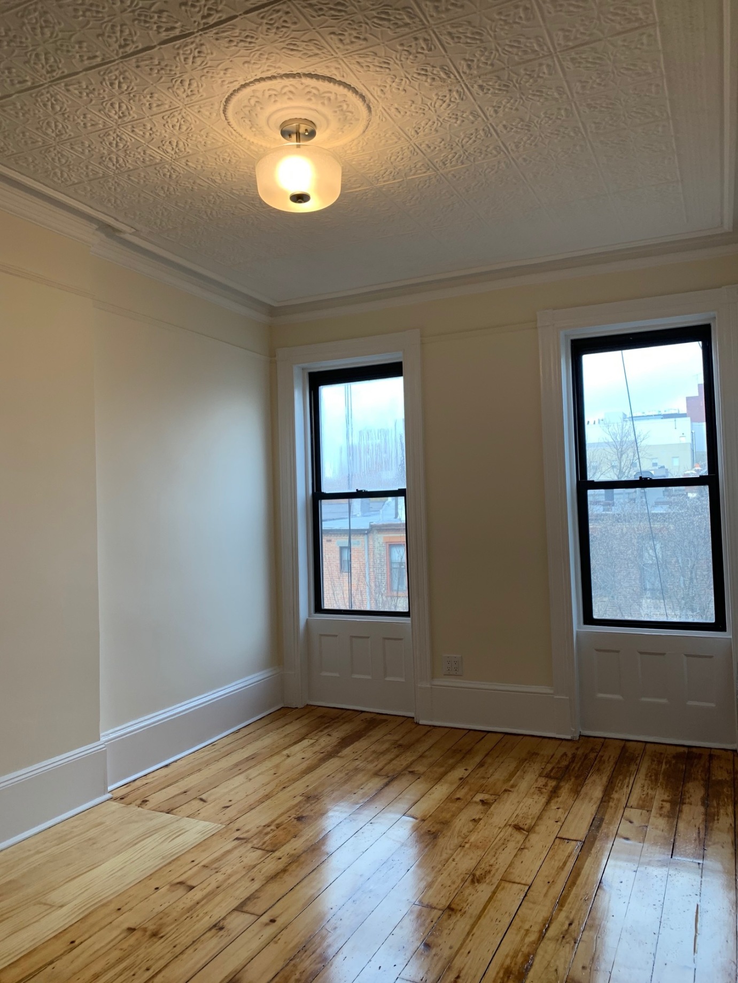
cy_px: 492
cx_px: 369
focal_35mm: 26
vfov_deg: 67.3
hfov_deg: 53.1
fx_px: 739
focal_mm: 4.25
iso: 64
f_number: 1.8
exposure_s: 1/120
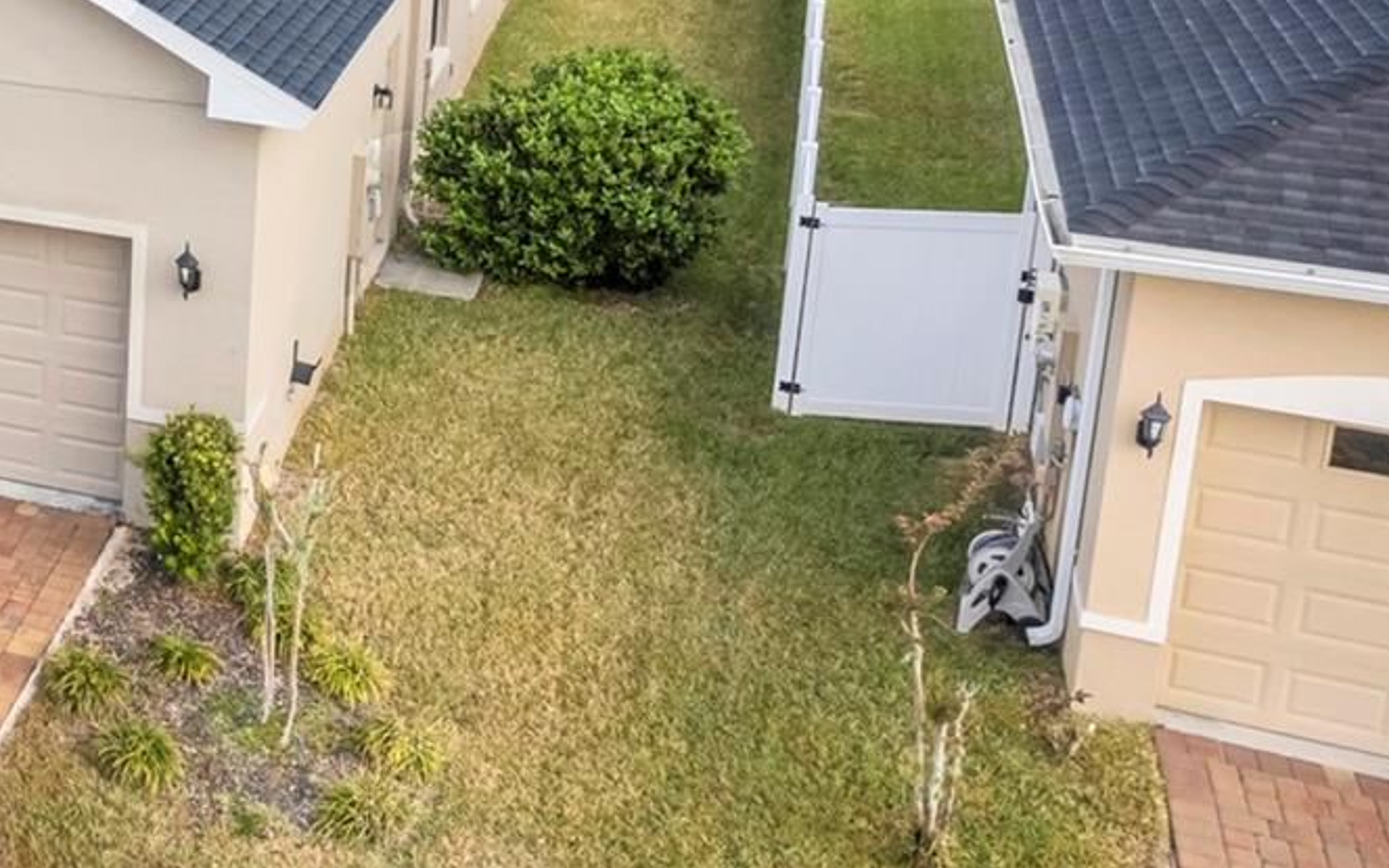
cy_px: -58
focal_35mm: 54
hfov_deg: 32.2
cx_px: -203
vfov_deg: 22.8
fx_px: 2044
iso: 100
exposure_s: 1/200
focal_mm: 8.38
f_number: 2.8
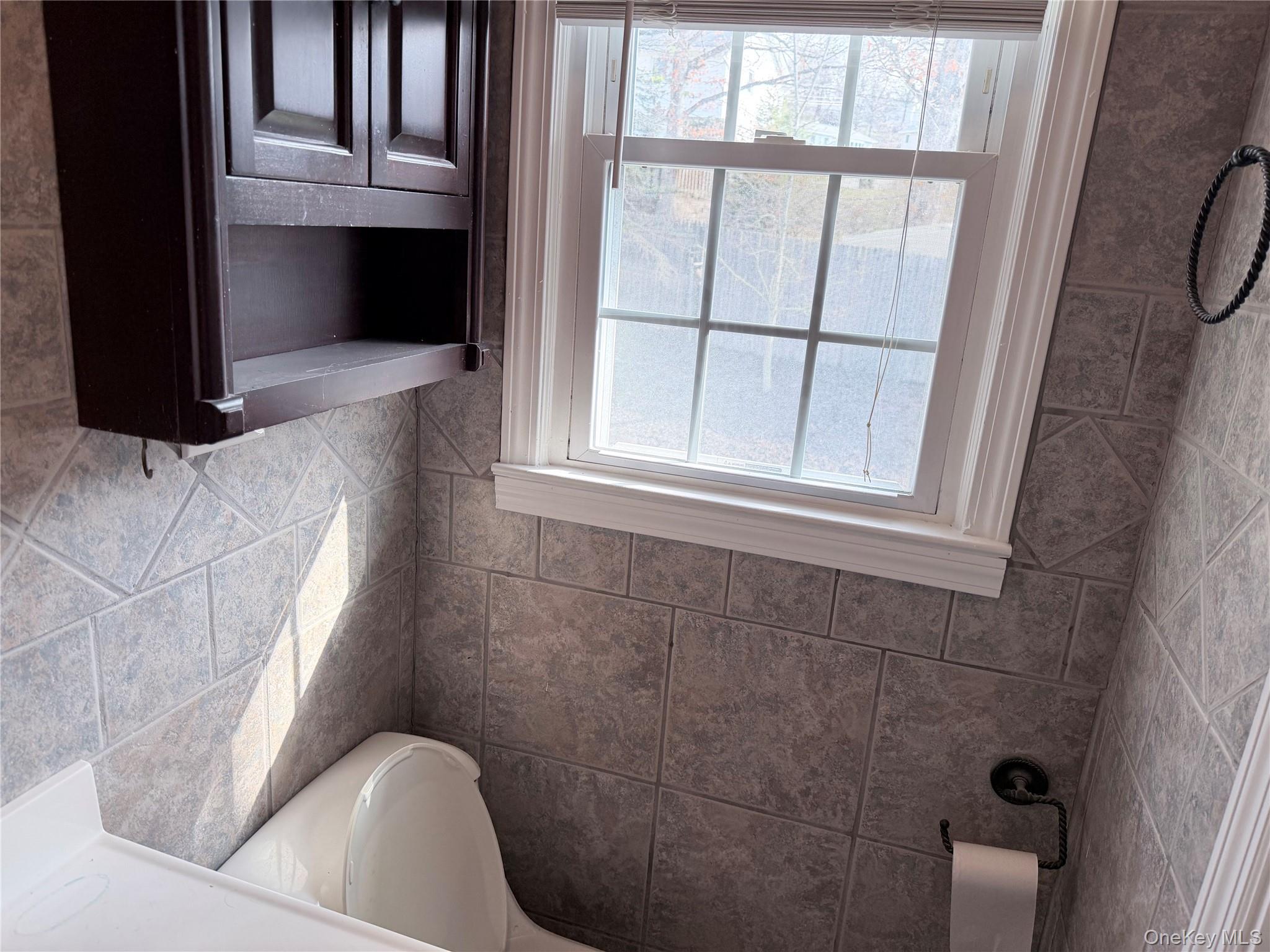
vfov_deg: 56.8
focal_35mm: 24
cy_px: 476
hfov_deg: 71.6
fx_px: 881
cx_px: 635
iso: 100
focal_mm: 6.76
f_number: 1.78
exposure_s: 1/178
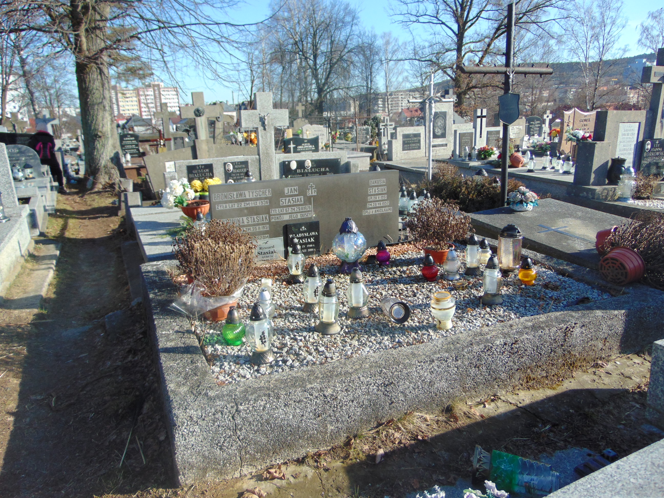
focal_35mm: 25
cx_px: 332
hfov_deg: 69.4
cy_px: 249
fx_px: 480
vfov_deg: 54.9
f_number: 3
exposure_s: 1/640
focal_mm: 4.5
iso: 80
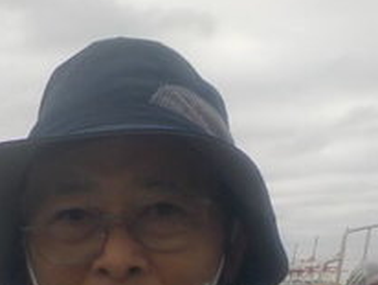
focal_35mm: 93
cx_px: 84
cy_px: 416
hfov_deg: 20.9
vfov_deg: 14.9
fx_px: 1017
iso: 125
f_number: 3.3
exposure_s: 1/640
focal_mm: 4.1
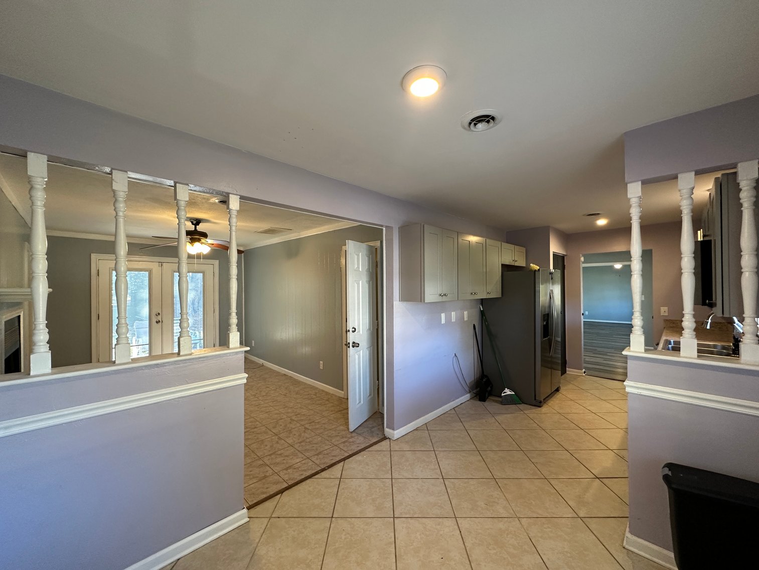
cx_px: 380
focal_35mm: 14
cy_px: 285
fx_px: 307
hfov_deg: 102.1
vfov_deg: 85.7
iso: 160
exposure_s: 1/60
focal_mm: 2.22
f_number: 2.2
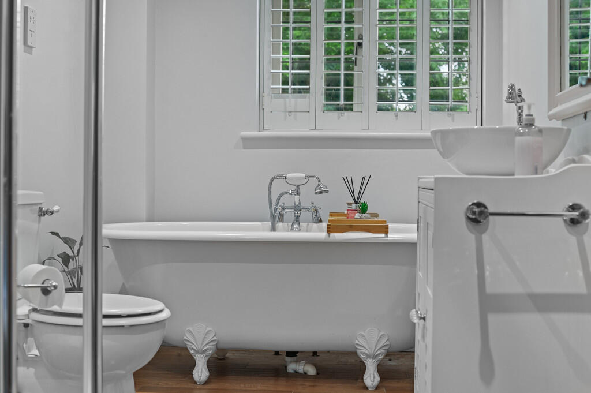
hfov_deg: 39.6
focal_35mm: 50
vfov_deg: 26.9
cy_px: 196
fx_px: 820
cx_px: 296
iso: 400
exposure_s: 1/13
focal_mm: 50
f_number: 4.5
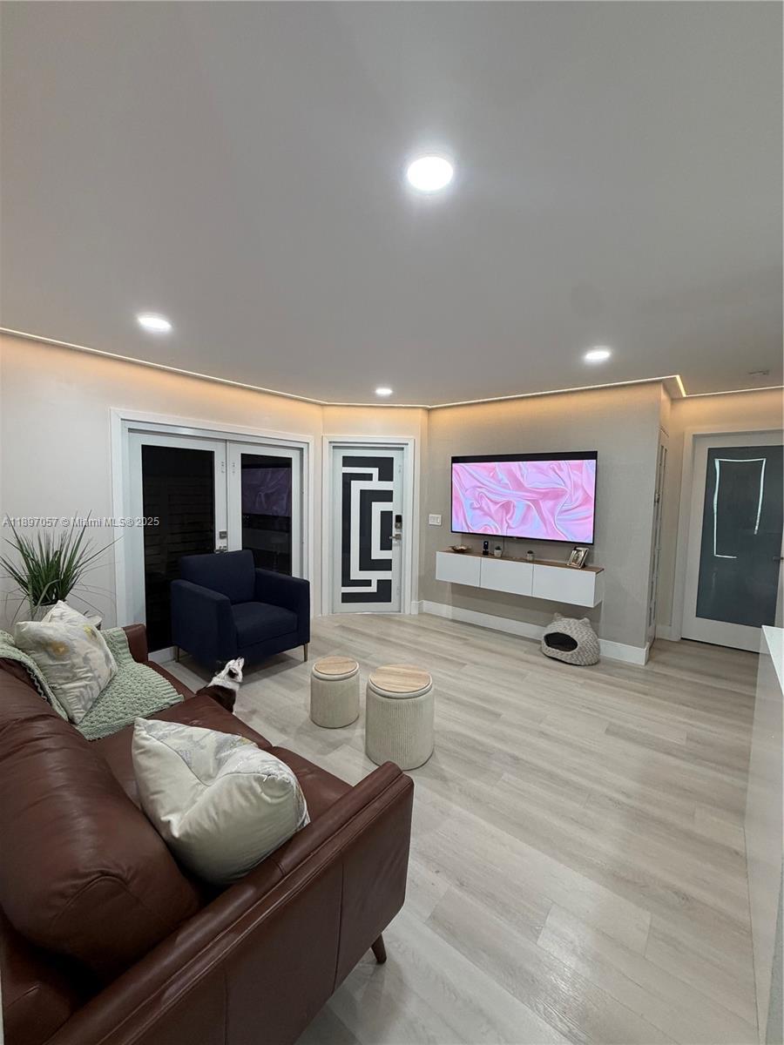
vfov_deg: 102.1
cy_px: 522
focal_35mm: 14
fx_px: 423
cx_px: 392
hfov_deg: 85.7
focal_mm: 2.22
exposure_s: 1/109
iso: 320
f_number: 2.2
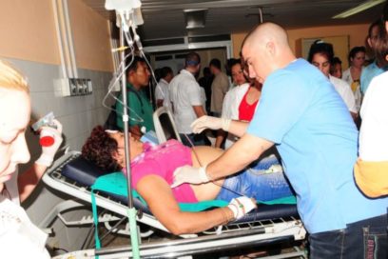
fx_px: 291
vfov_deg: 47.9
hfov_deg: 67.4
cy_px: 130
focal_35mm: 27
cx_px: 194
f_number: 8
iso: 400
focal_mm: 18
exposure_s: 1/250
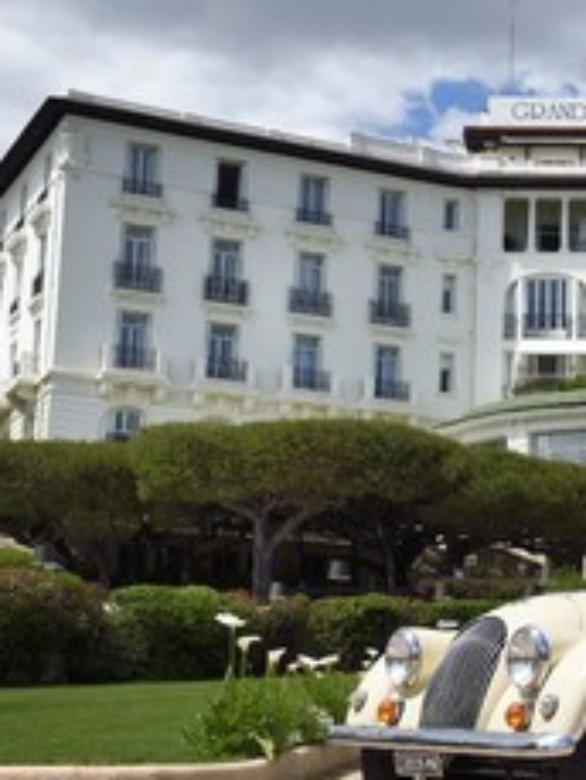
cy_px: 426
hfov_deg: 17.4
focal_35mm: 81
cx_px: 700
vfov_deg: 24.1
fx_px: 1827
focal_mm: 46
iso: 200
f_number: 13
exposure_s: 1/250
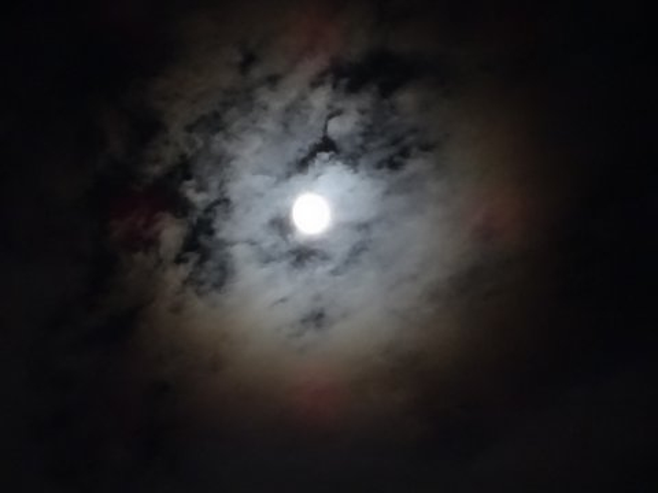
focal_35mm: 189
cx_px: 329
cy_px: 246
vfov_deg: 7.9
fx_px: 3593
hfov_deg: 10.5
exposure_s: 1/13
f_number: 6.3
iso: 4000
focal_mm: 32.24
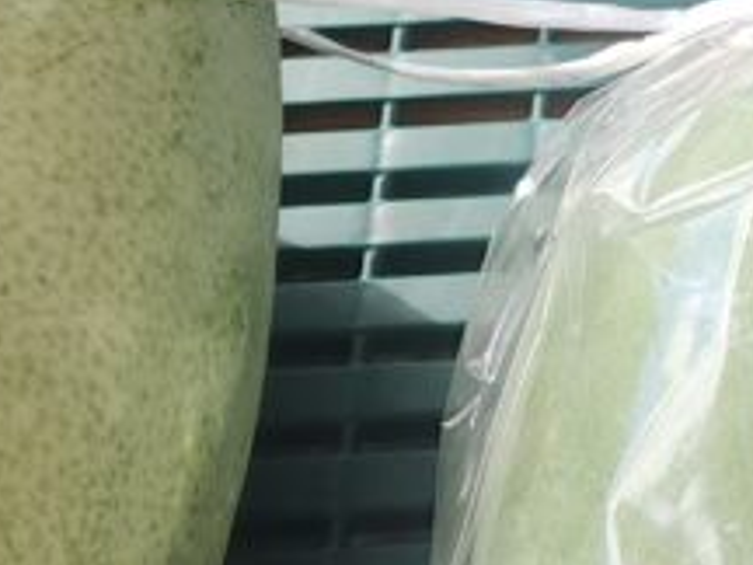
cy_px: -38
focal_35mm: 136
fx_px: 2958
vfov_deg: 10.8
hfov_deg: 13.9
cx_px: 1007
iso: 12
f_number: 1.8
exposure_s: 1/186
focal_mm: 6.4
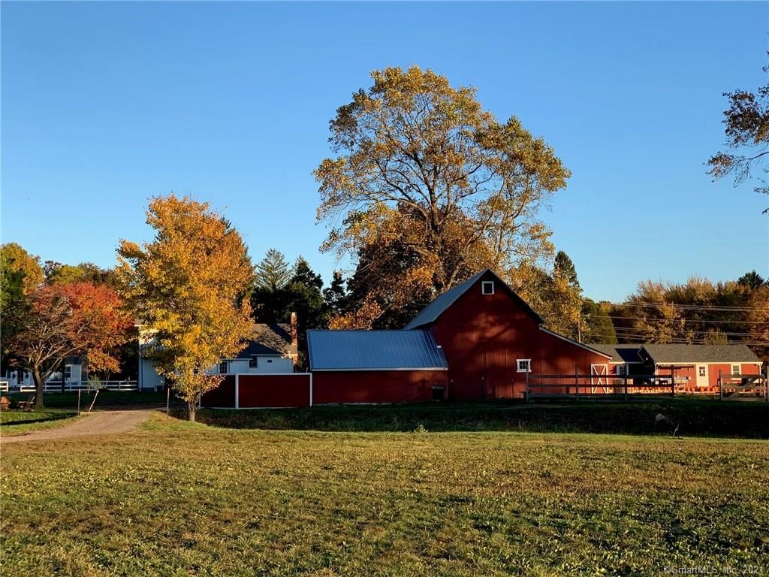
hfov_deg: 36.8
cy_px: 288
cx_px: 384
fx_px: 1155
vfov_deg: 28.0
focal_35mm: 52
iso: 16
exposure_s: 1/363
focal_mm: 6
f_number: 2.4
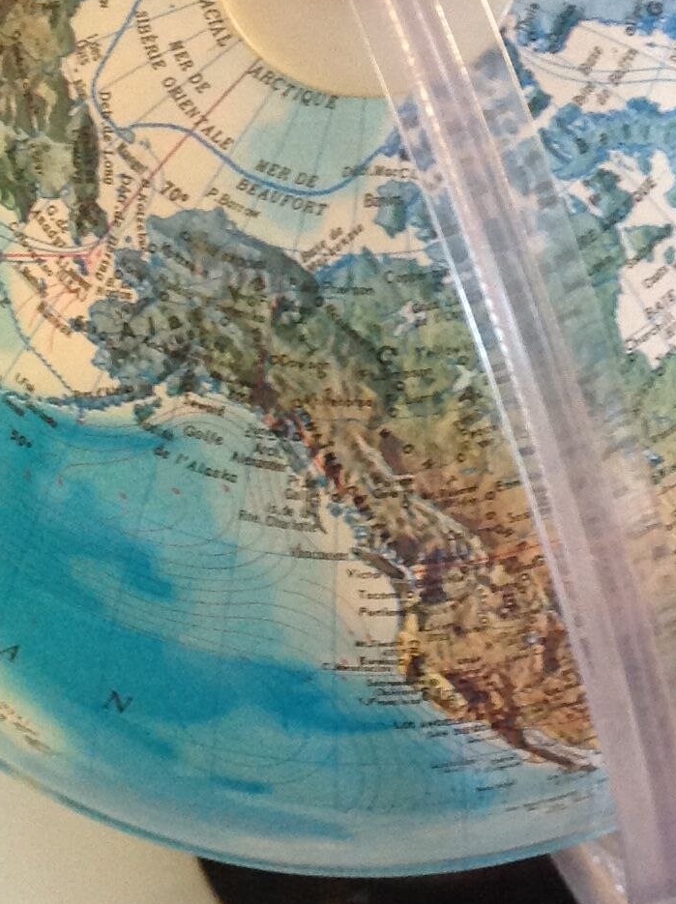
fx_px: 2531
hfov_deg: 15.2
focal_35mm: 97
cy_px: 235
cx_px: 338
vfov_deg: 20.1
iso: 250
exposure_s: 1/15
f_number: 2.4
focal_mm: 4.28
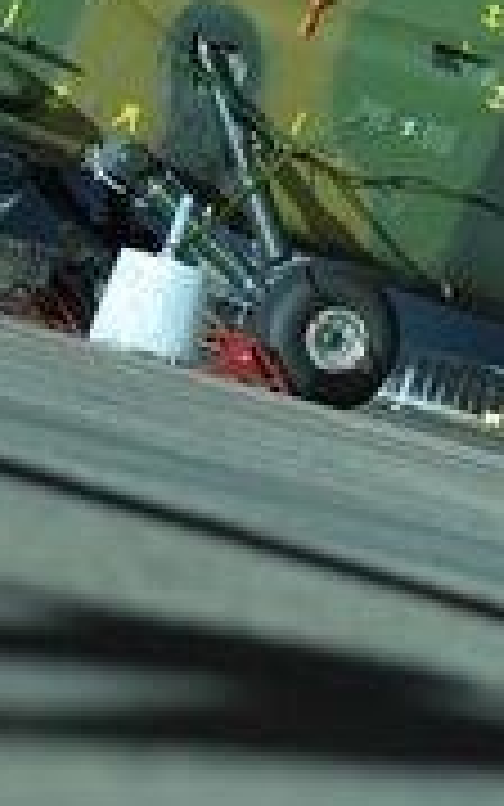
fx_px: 2855
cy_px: -70
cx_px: 603
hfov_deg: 9.9
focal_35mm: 130
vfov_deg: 15.6
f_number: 4
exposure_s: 1/1.3
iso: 800
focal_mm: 38
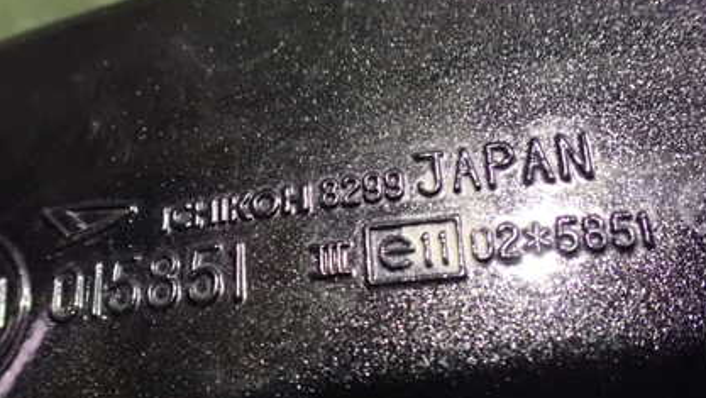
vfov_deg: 25.5
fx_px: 880
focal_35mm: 47
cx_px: 235
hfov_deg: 43.1
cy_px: 208
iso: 1600
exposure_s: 1/30
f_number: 2.3
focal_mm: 5.4
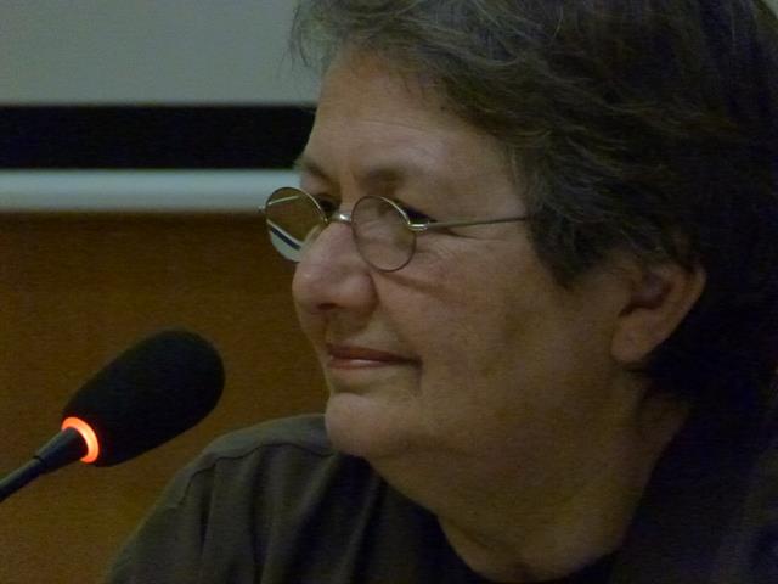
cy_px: 292
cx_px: 389
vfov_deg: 2.9
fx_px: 11552
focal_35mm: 514
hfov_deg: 3.9
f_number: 4.7
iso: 1600
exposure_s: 1/30
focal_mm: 92.5
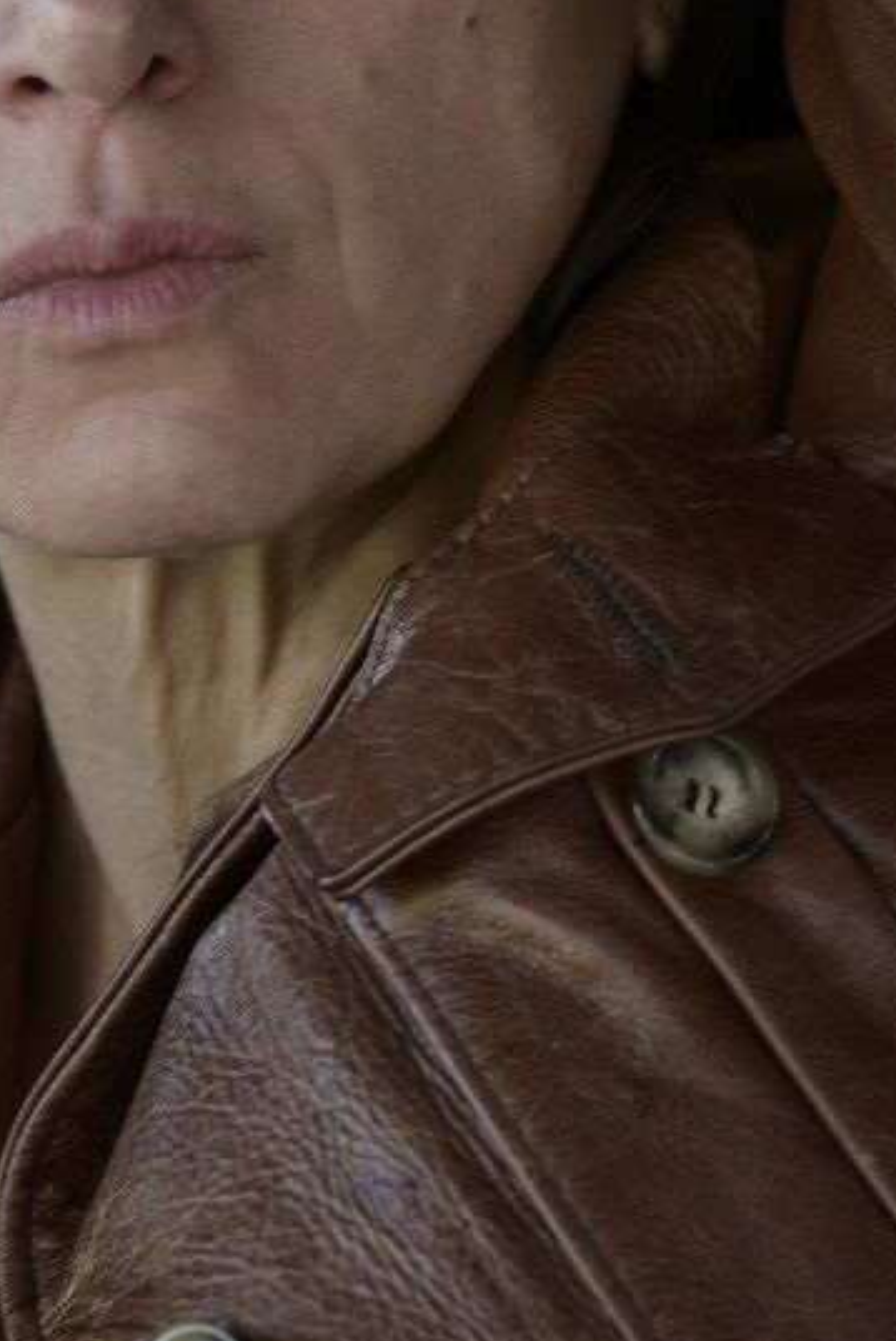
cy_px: 438
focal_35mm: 412
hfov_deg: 3.3
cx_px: 254
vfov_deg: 5.0
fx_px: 15360
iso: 500
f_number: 6.3
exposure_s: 1/125
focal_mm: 200
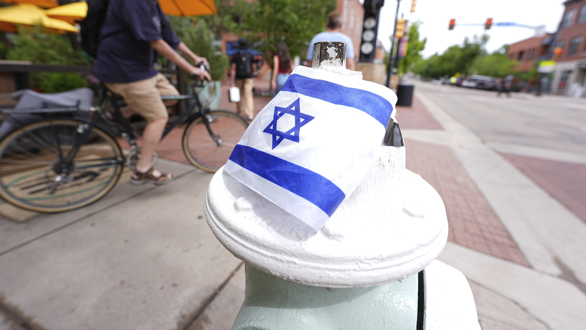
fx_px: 233
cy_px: 140
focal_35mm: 15
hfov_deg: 103.0
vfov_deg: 70.1
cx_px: 290
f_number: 4
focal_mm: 14
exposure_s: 1/800
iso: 200
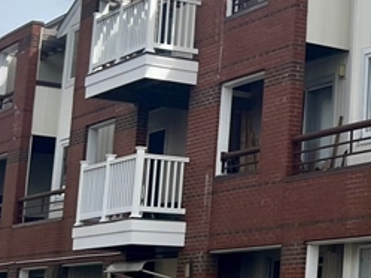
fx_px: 1147
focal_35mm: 107
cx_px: 587
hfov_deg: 16.4
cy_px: 100
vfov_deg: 13.8
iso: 50
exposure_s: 1/6211
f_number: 1.5
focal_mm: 5.7
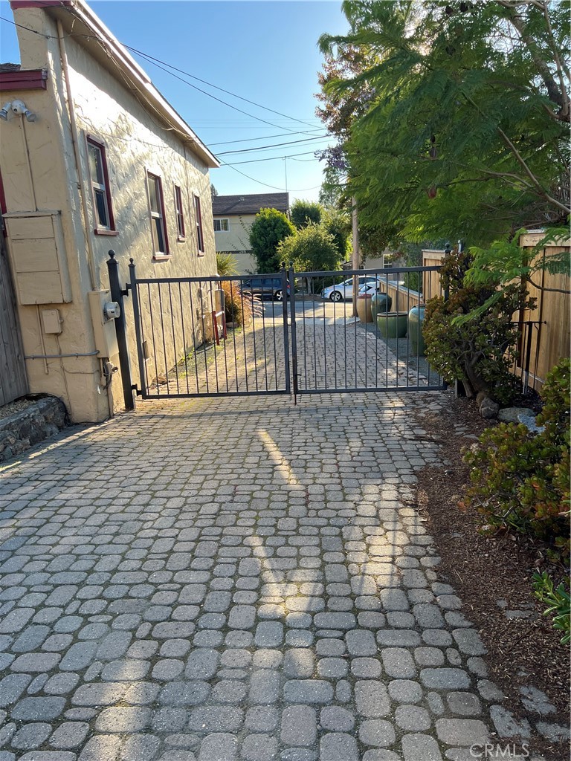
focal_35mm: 26
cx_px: 286
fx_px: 572
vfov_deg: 67.3
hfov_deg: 53.1
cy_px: 380
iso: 50
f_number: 1.5
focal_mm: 5.7
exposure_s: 1/887
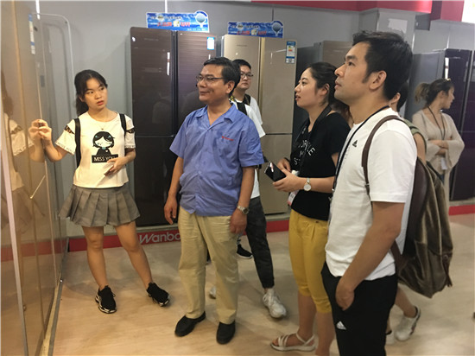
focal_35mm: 29
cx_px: 238
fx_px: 398
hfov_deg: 61.7
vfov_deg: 48.2
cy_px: 178
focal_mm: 4.15
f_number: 2.2
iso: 125
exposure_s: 1/17
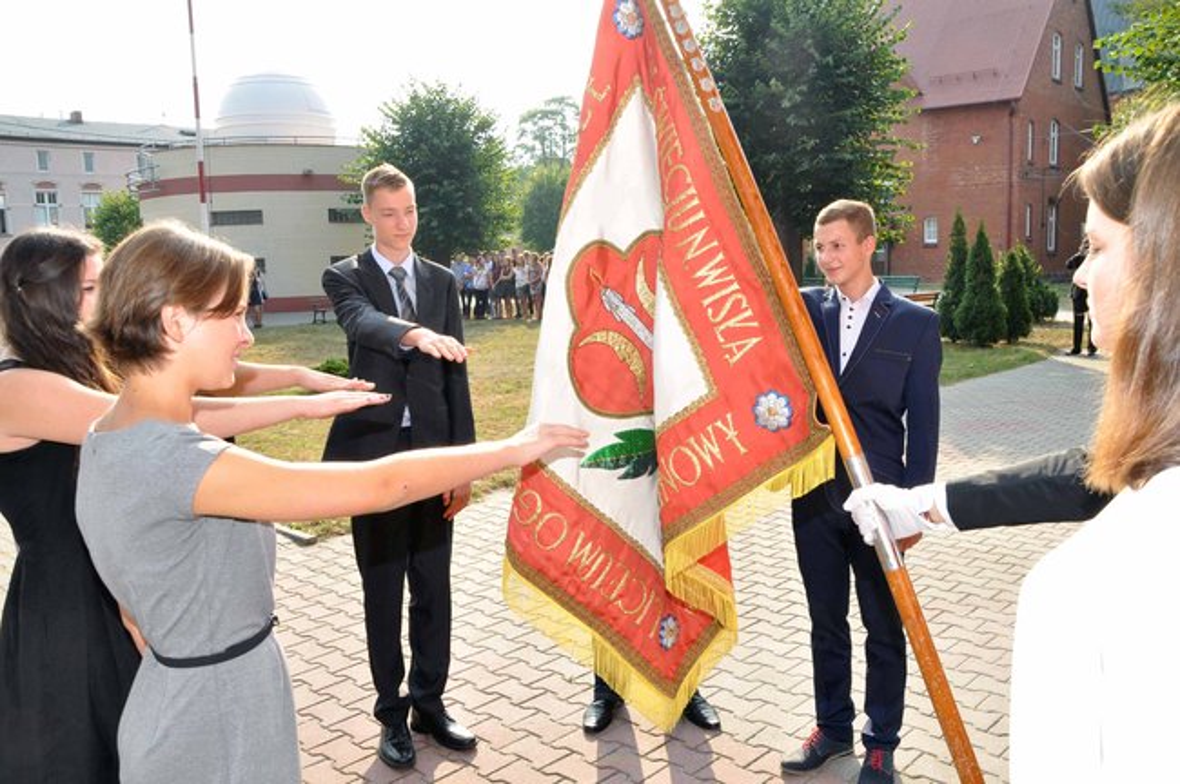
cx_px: 590
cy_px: 392
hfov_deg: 57.3
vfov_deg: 39.9
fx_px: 1081
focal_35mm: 33
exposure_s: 1/200
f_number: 13
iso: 500
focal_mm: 22
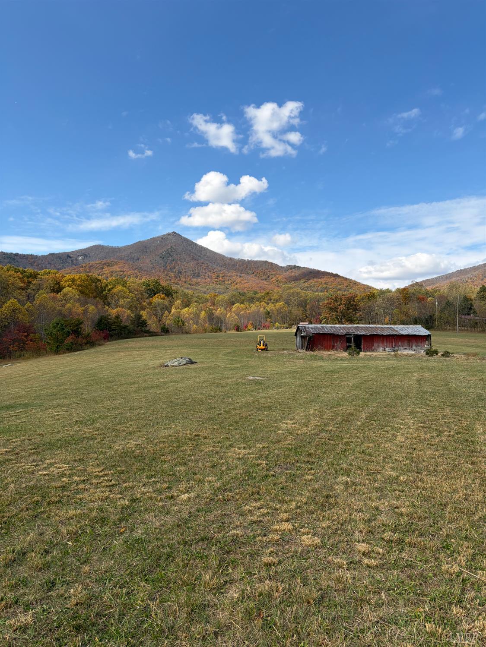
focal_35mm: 26
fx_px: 487
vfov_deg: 67.3
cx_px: 243
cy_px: 324
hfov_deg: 53.1
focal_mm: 5.96
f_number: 1.6
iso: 50
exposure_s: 1/2747
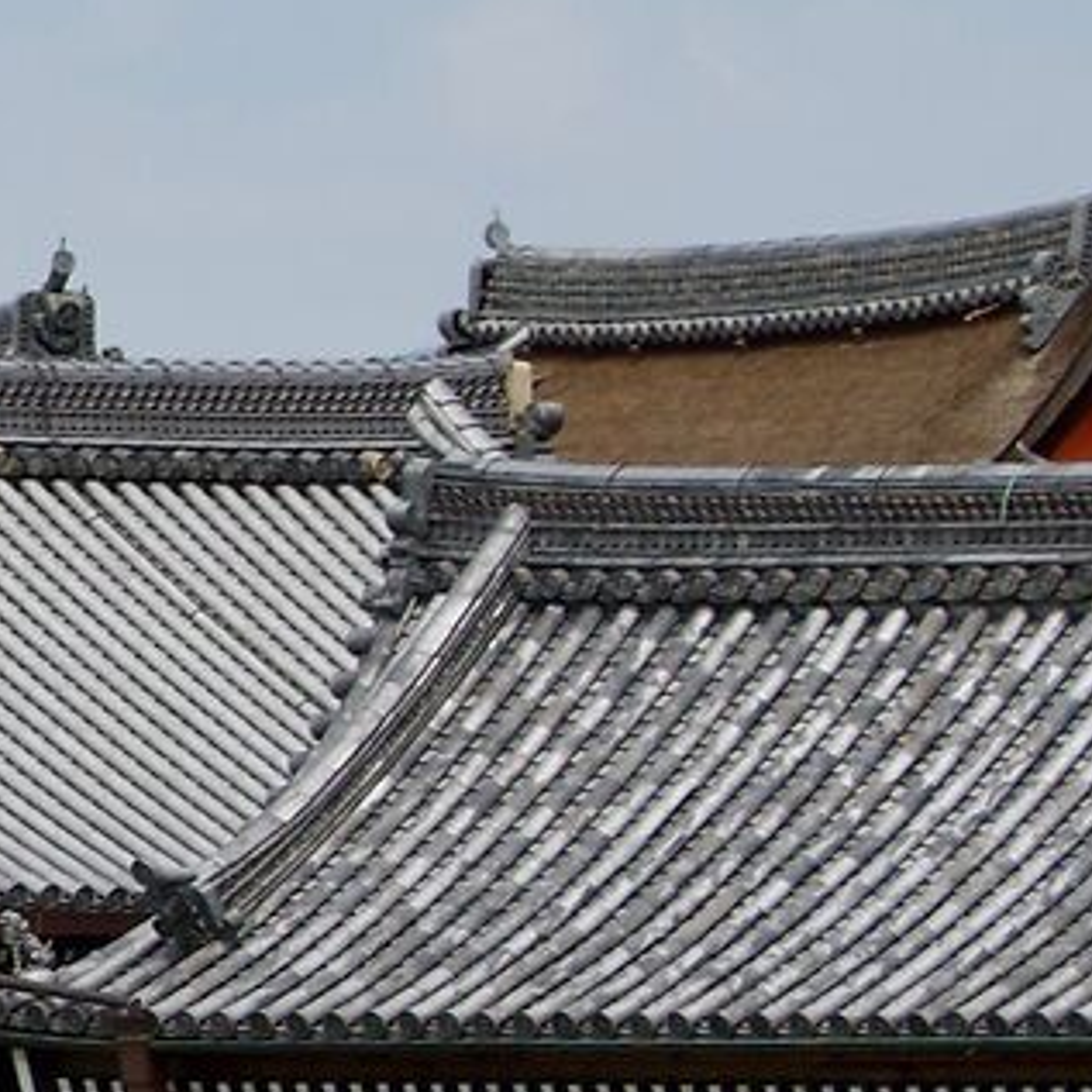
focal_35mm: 530
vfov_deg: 3.3
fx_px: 18923
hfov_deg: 3.2
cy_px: 72
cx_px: -3014
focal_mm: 55
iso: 100
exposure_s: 1/400
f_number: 8
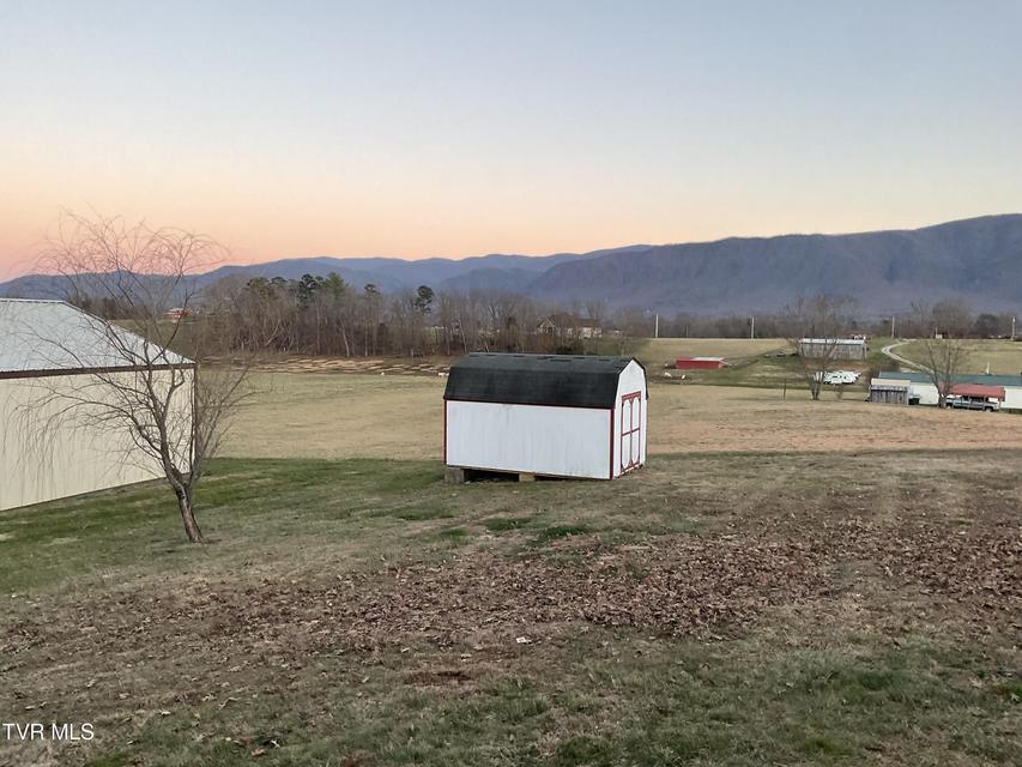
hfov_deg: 61.7
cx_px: 511
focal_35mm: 29
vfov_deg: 48.2
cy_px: 384
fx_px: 856
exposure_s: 1/120
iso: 50
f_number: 1.8
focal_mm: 3
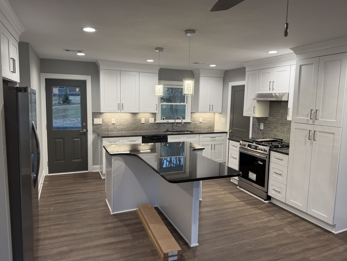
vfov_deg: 54.9
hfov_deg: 69.4
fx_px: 251
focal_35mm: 25
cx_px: 171
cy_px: 126
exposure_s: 1/60
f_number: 1.78
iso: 100
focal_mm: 6.76
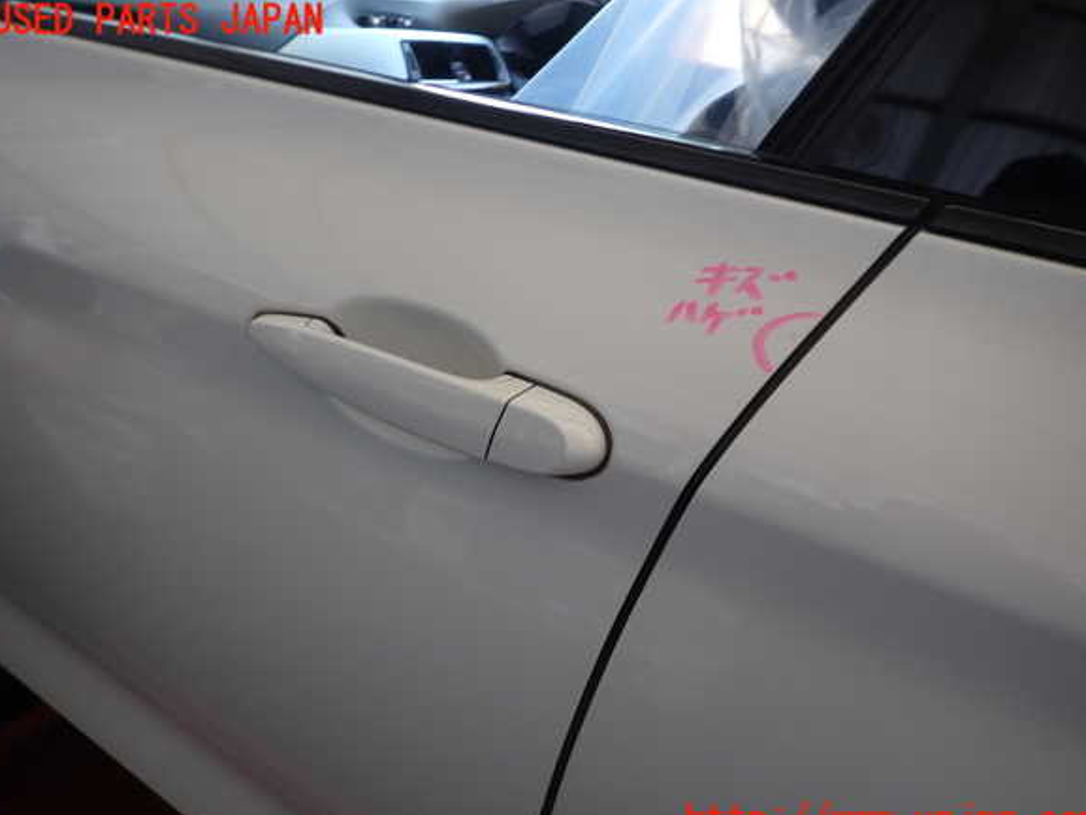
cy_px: 422
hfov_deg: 67.3
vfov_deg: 53.1
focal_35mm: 26
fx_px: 816
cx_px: 546
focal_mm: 4.5
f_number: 2
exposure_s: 1/80
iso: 100
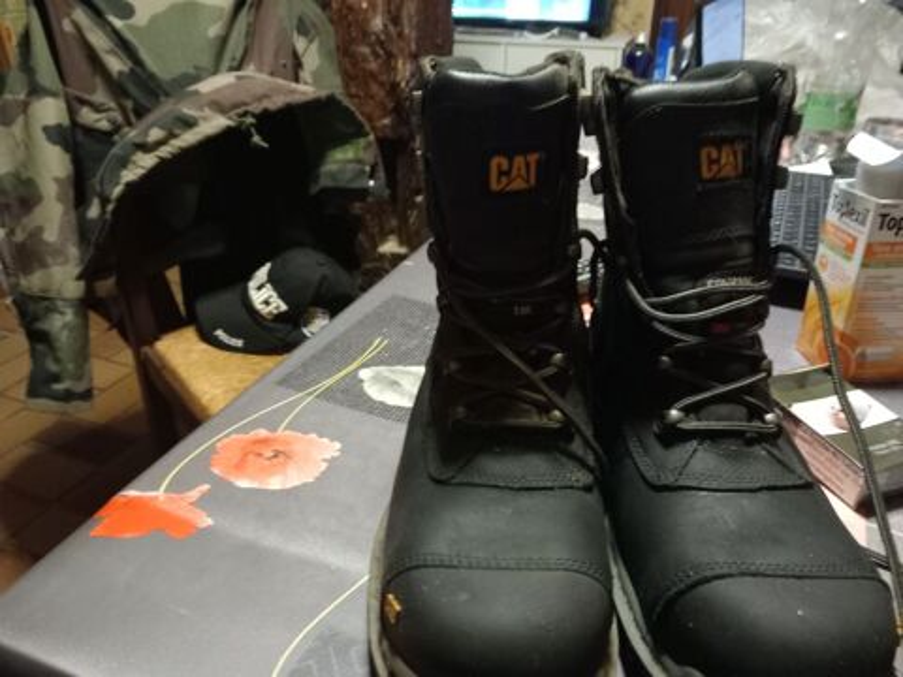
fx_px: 704
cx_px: 452
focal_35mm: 27
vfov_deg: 51.4
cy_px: 338
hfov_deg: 65.3
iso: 1000
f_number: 1.8
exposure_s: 1/14.3
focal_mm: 4
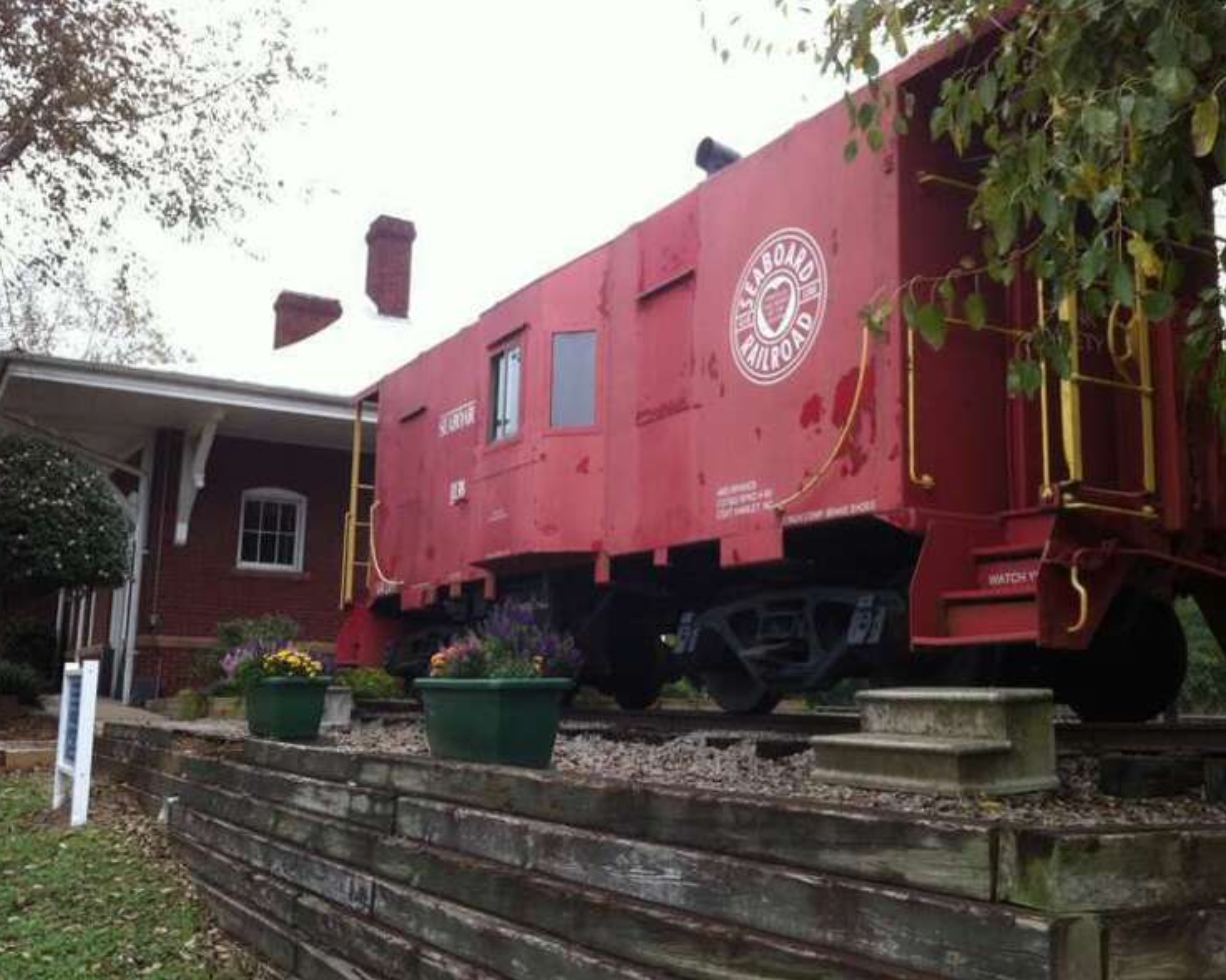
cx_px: 590
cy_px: 495
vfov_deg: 40.1
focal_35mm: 37
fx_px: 1342
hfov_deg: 49.1
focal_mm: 3.85
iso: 80
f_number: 2.8
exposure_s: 1/155
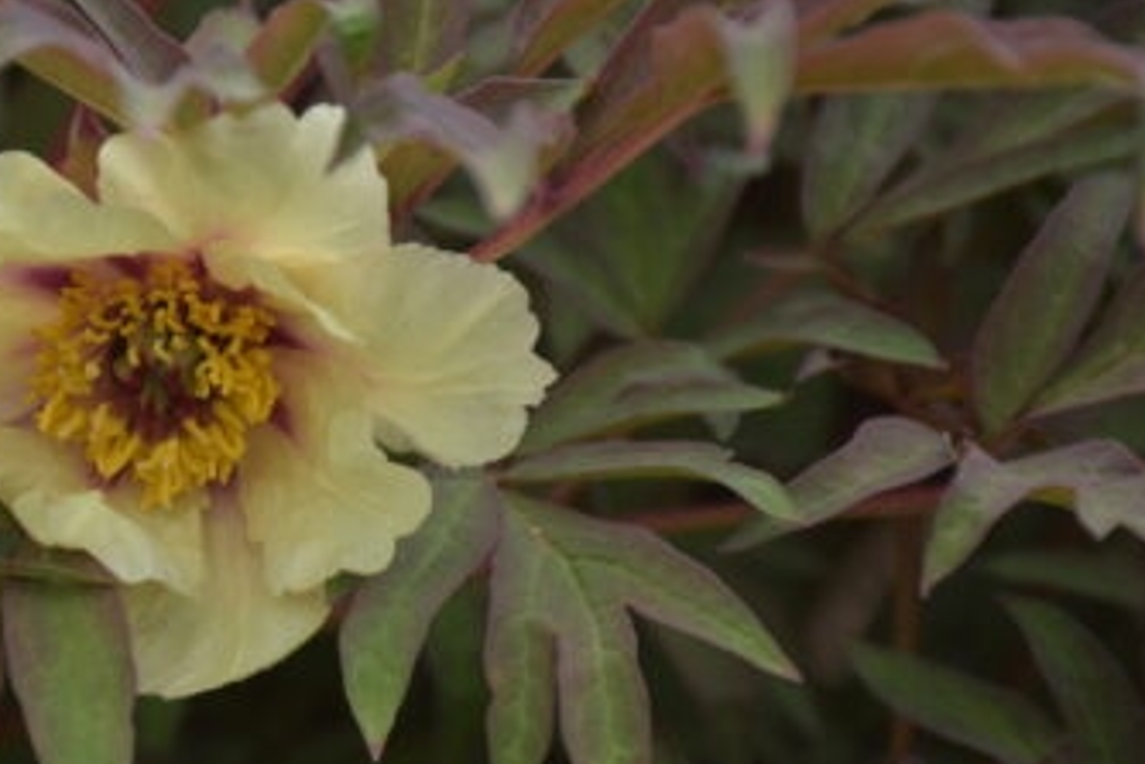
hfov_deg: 6.8
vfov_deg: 4.6
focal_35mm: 302
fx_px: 9609
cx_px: 333
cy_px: 295
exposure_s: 1/400
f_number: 5.6
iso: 250
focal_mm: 140
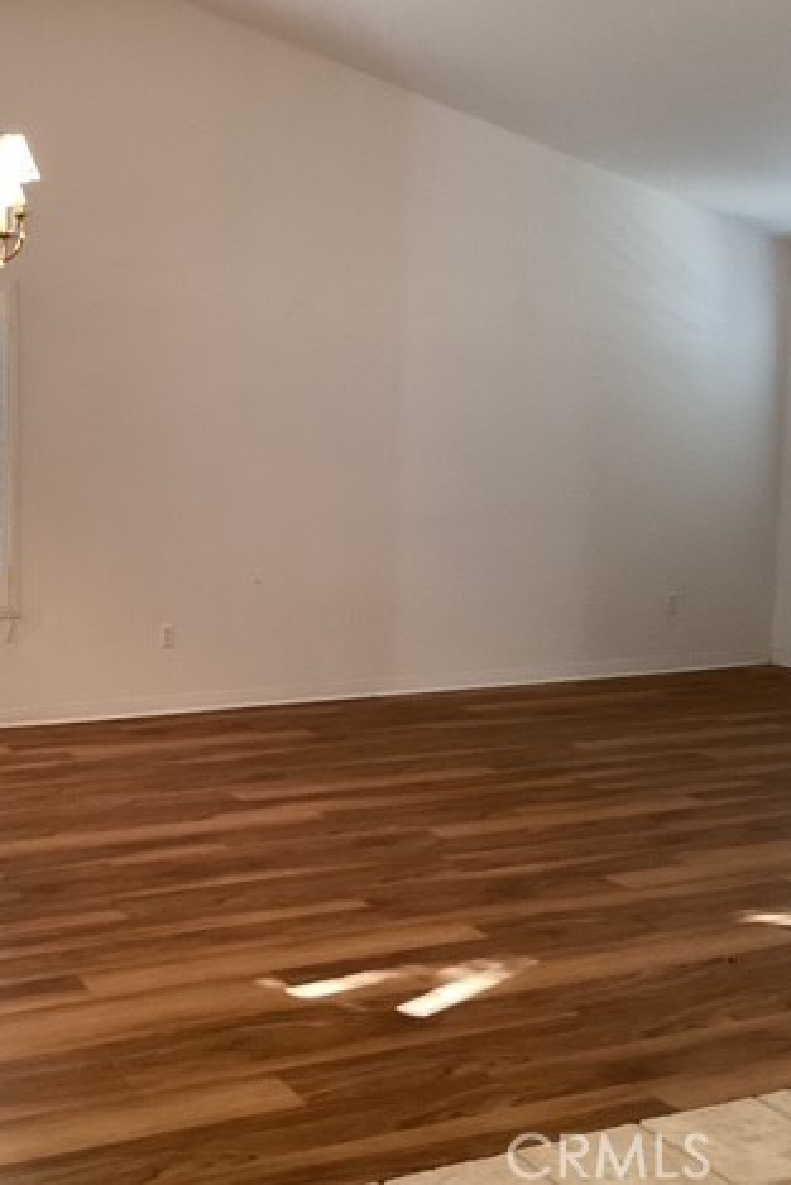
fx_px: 1449
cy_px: 586
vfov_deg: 44.5
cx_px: 101
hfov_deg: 29.5
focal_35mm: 44
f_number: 2.4
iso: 160
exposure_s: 1/60
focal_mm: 3.3
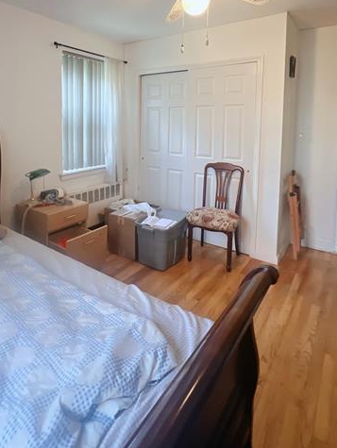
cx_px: 117
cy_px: 140
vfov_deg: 75.8
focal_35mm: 21
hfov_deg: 62.2
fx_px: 272
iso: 160
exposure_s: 1/60
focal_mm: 1.57
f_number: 1.8
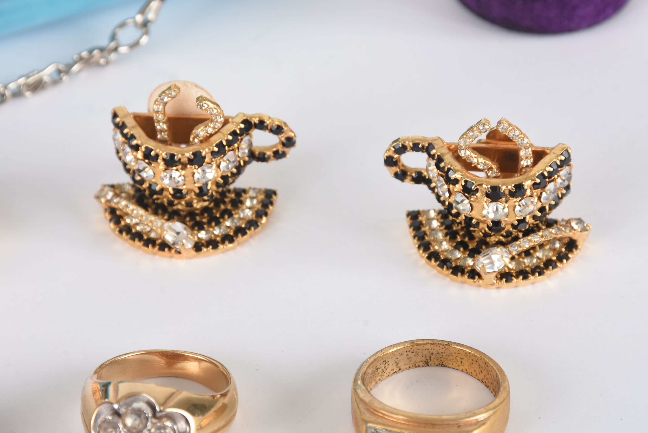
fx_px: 3783
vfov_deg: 6.6
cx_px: 324
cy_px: 216
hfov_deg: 9.8
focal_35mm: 210
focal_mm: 140
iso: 200
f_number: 14
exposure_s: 1/160
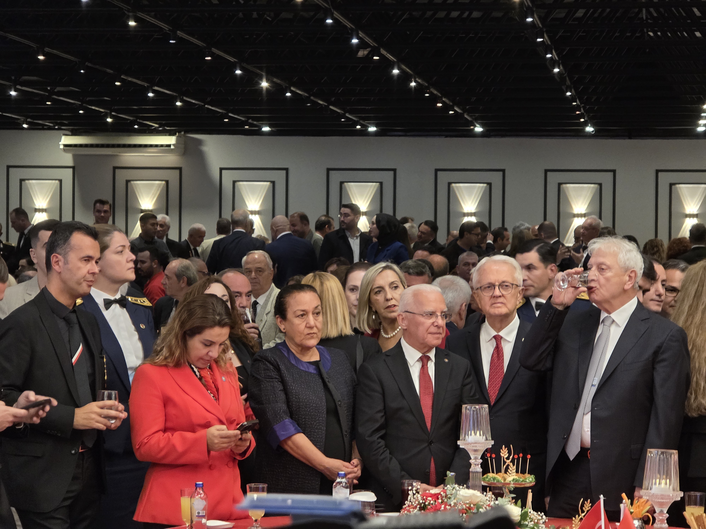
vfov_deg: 12.9
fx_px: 2345
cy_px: 264
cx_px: 353
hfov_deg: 17.1
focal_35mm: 115
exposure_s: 1/50
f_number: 3.4
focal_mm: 18.6
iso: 640
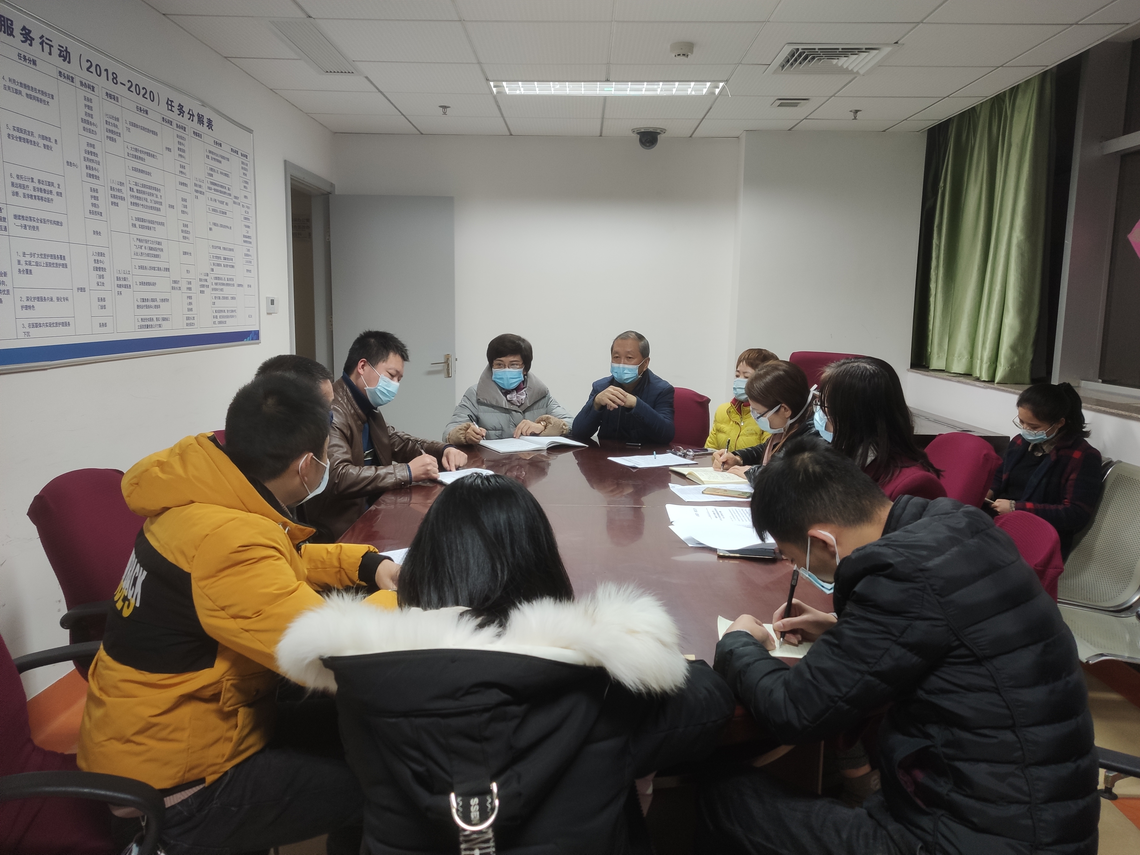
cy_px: 428
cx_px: 570
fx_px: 889
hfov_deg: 65.3
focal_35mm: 27
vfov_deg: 51.4
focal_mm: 4.75
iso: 463
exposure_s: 1/50
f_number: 1.75
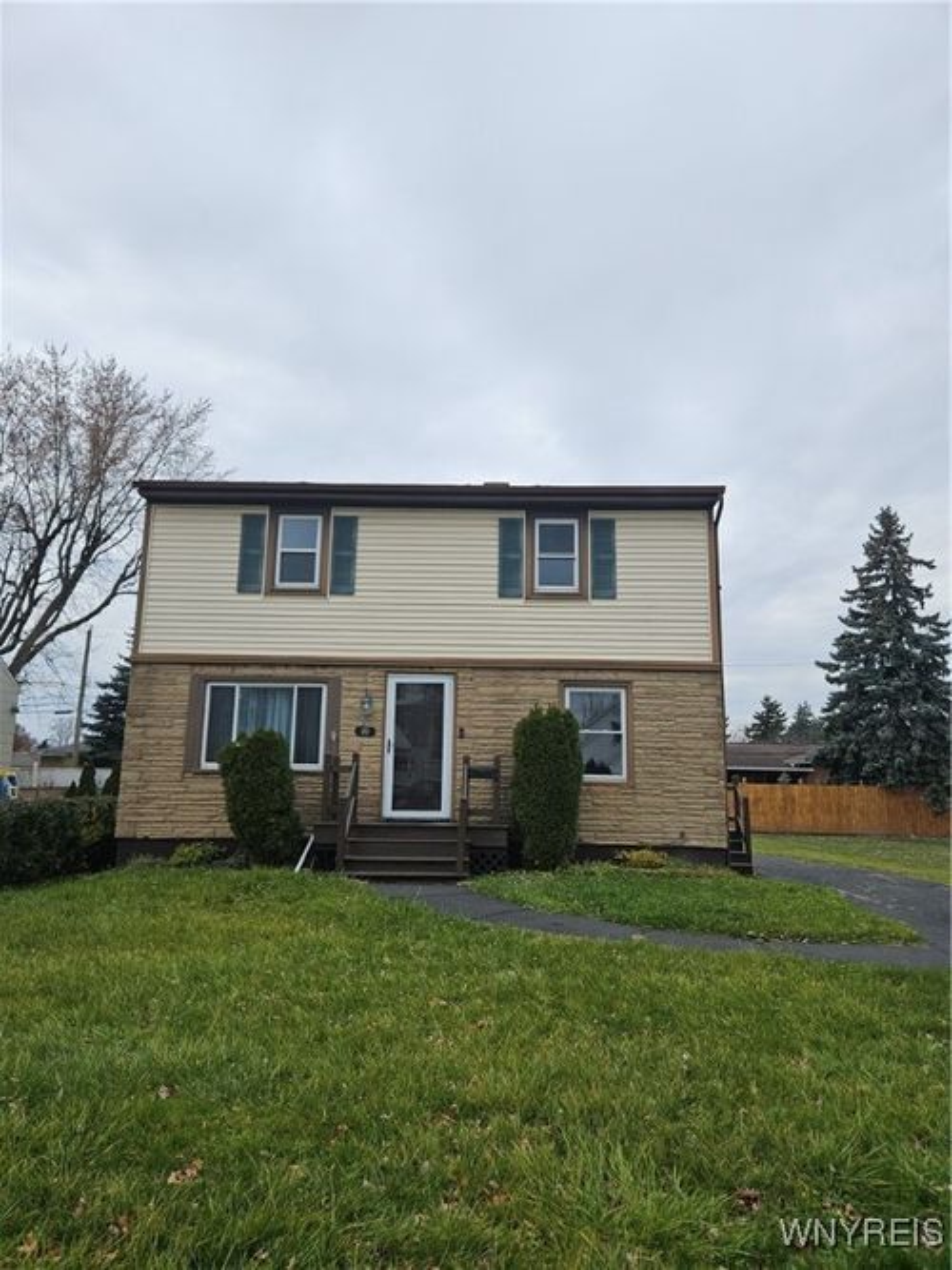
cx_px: 476
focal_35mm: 23
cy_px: 635
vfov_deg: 73.9
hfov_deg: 58.9
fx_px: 844
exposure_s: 1/583
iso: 32
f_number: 1.8
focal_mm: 5.4
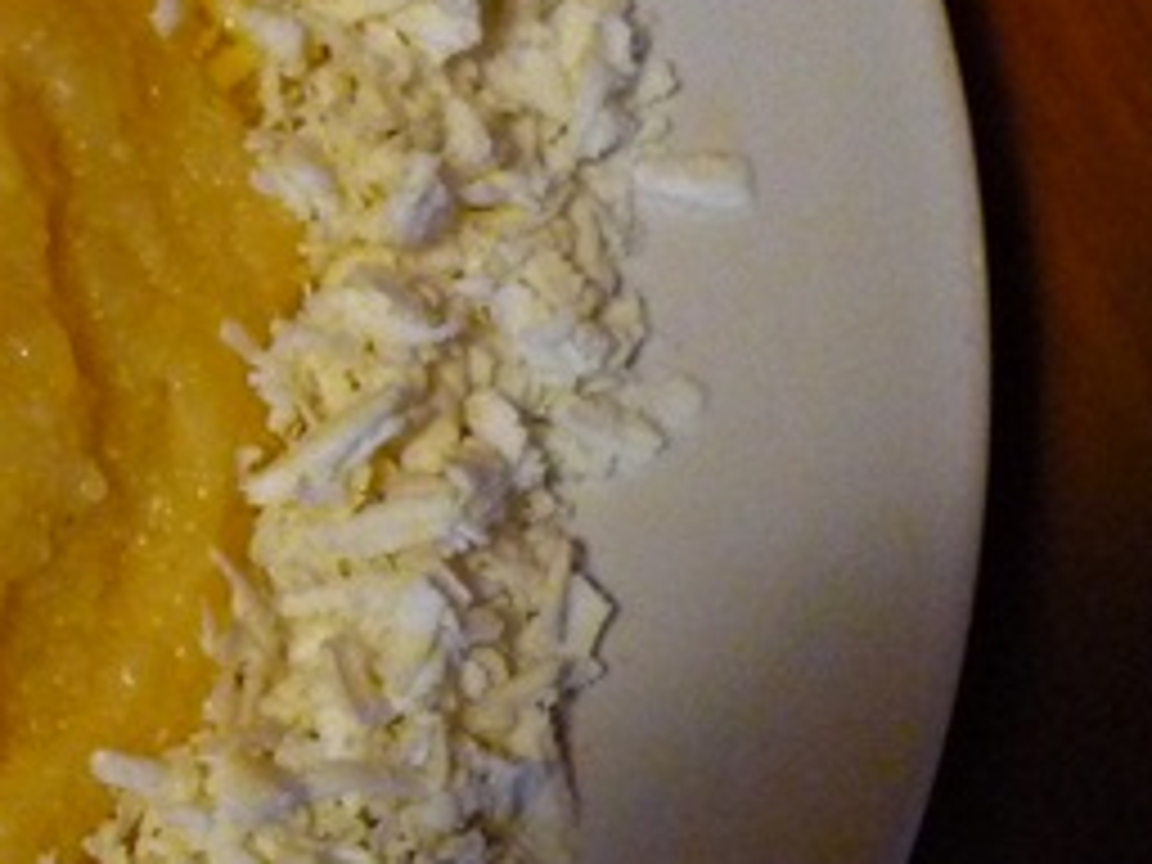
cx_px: -508
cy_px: 202
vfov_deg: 14.3
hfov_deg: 17.4
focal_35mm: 103
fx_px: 3428
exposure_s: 1/15
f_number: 2.8
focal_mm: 5.5
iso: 400
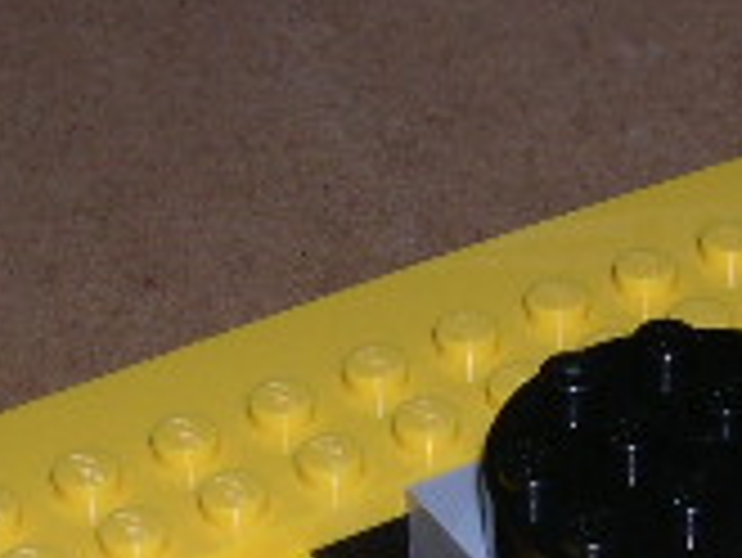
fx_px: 3153
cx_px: 648
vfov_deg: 10.0
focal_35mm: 147
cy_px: 670
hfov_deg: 13.3
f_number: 7.6
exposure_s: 1/60
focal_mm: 8
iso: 100
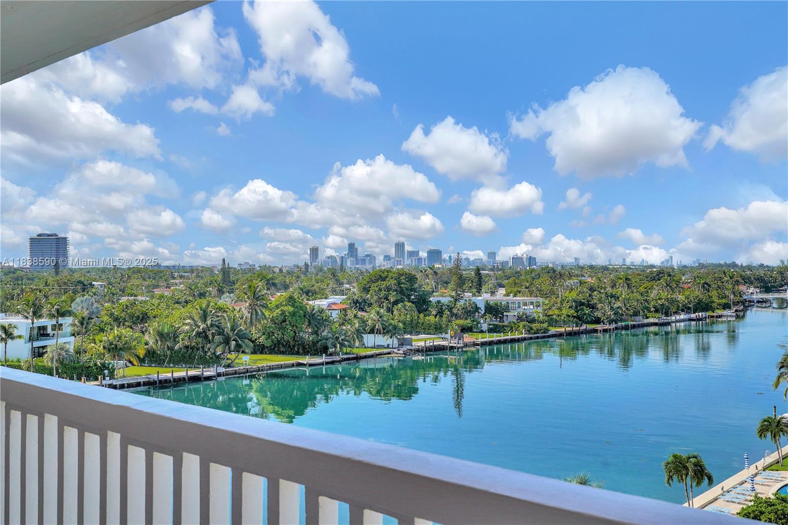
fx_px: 766
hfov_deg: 54.4
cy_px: 262
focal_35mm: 35
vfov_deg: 37.8
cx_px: 394
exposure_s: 1/800
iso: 200
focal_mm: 35
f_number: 8
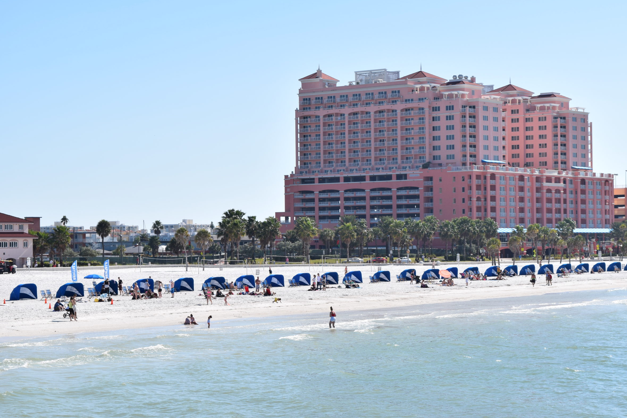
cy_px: 202
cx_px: 332
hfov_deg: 22.7
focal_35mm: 90
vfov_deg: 15.3
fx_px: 1560
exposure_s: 1/400
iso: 200
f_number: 10
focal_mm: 55
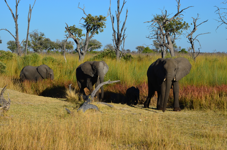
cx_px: 114
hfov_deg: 19.0
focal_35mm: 108
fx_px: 680
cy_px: 75
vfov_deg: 12.6
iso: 100
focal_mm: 72
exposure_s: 1/125
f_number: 11
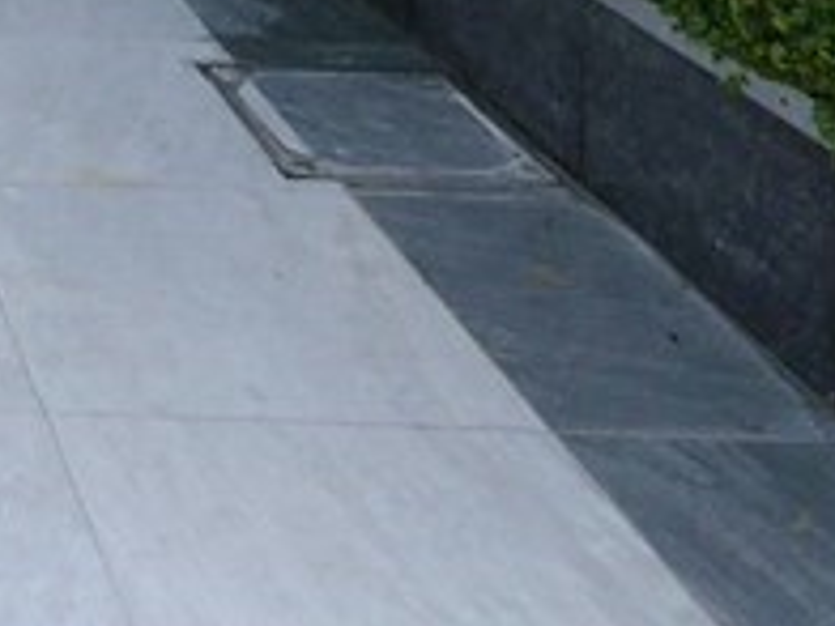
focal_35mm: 73
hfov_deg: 21.2
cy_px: -596
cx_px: -515
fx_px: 1761
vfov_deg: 16.1
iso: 320
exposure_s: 1/60
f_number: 4
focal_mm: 7
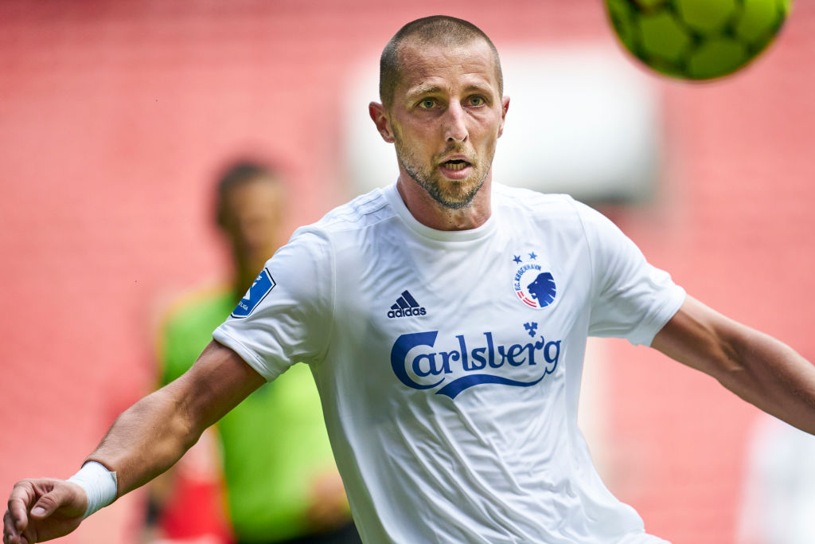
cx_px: 408
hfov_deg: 5.2
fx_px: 9056
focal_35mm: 400
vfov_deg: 3.4
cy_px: 272
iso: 1600
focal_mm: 400
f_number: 2.8
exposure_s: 1/4000
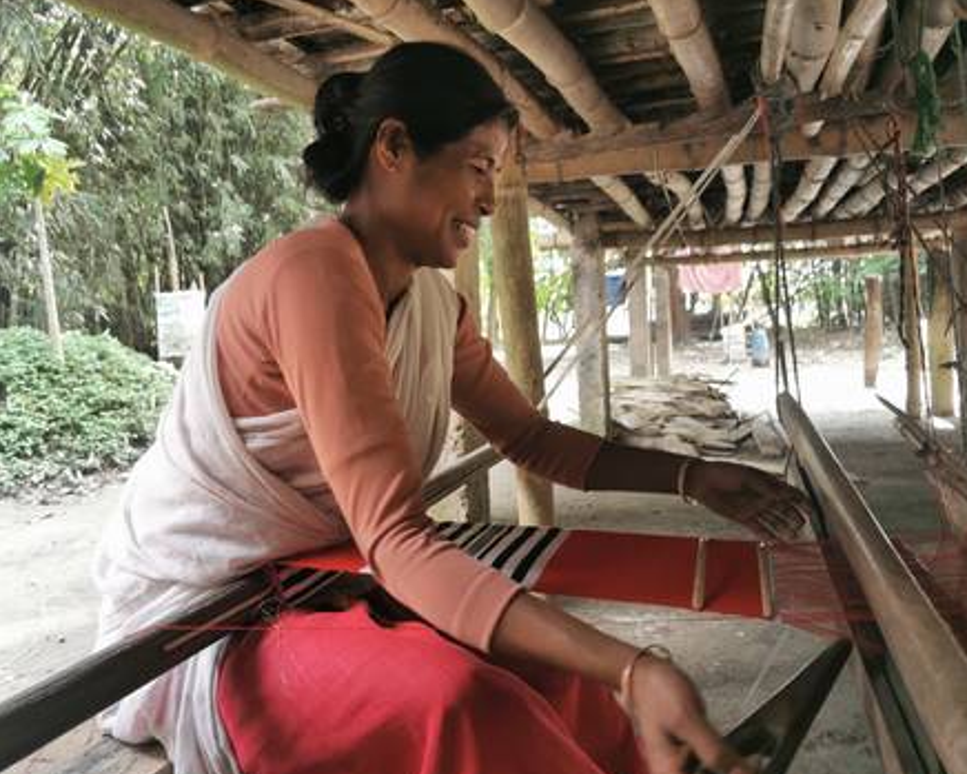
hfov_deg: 60.4
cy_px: 390
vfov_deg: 50.0
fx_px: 830
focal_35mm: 29
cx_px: 457
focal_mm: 5.56
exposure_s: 1/100
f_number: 1.6
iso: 64
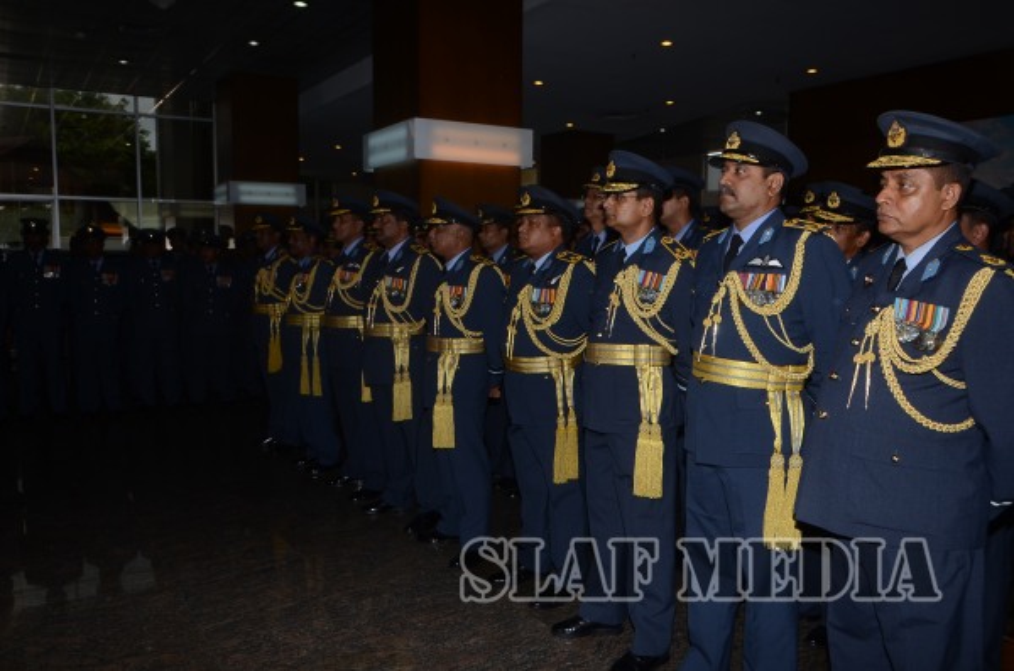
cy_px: 336
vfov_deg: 43.4
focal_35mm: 30
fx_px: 843
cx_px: 507
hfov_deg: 62.0
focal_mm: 20
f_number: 7.1
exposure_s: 1/200
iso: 250
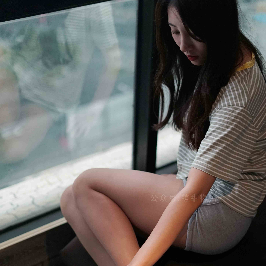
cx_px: 133
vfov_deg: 26.6
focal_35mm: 64
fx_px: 556
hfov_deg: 26.9
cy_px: 192
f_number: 2
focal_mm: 50
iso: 4000
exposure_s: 1/2500
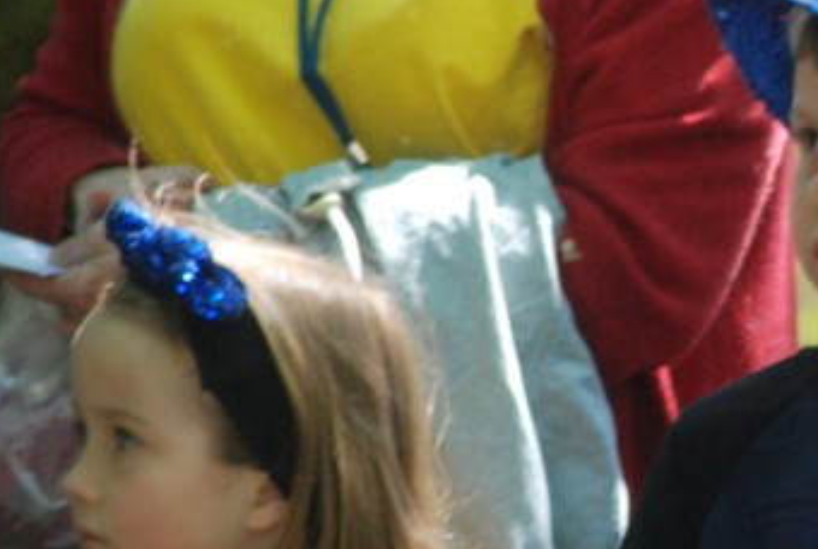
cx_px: 1003
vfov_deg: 1.4
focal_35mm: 956
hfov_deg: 2.2
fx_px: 21760
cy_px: 287
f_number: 5
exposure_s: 1/160
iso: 800
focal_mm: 220
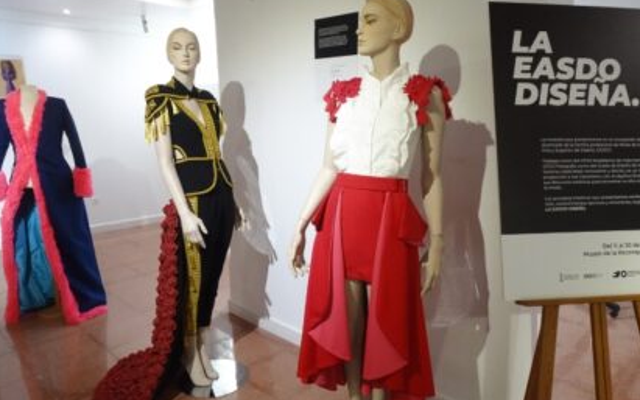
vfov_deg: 47.5
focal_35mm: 26
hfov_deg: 70.4
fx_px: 454
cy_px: 226
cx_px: 322
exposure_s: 1/100
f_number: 3.5
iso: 640
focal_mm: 4.25
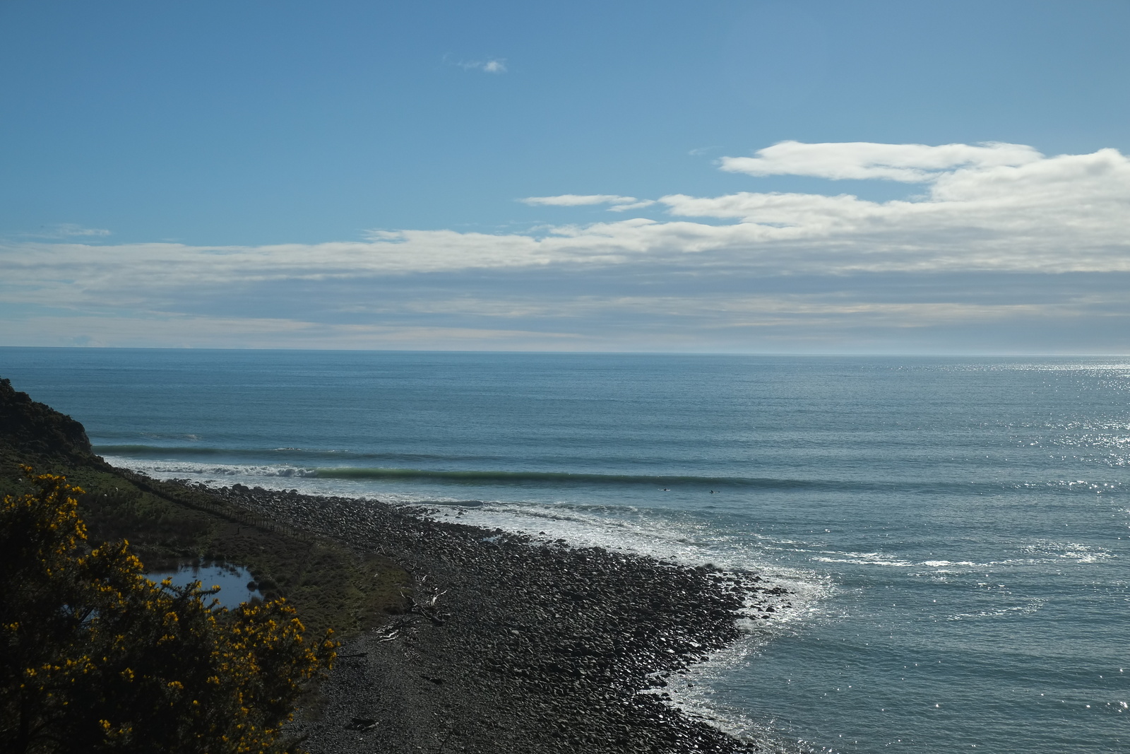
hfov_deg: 35.6
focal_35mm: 56
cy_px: 377
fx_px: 1758
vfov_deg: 24.2
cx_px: 565
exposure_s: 1/1000
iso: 400
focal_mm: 37.4
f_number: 8
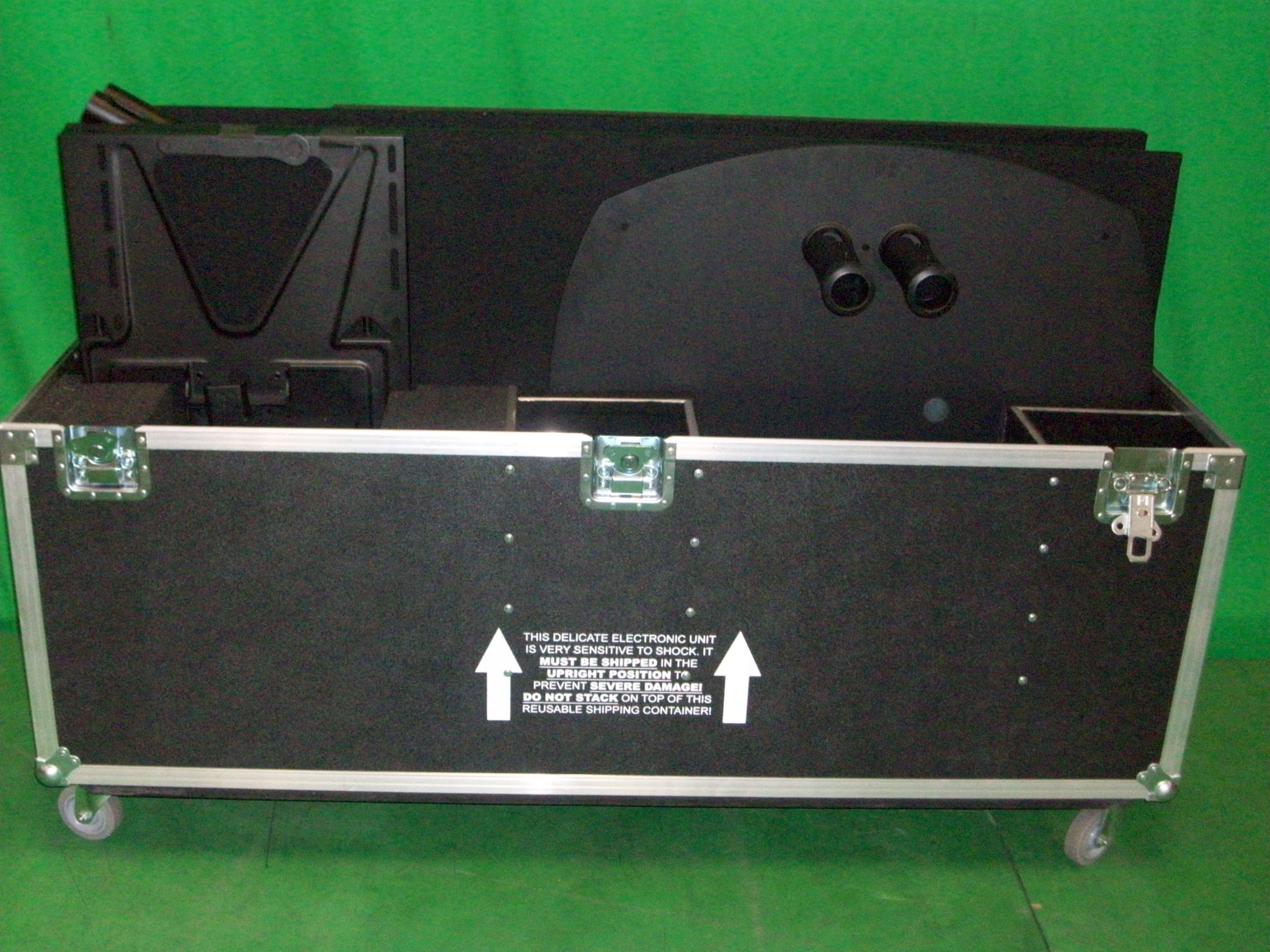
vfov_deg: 34.3
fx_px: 1541
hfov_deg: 44.8
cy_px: 476
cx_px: 635
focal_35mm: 42
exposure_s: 1/65.1
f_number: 3.2
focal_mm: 7.1
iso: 320
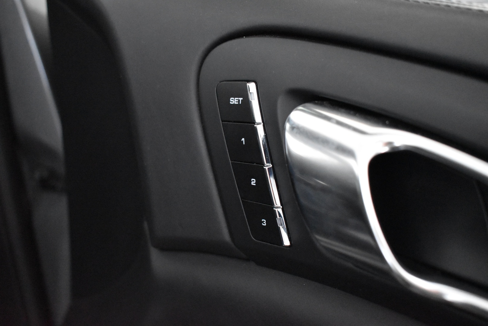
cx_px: 244
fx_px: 570
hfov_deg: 46.4
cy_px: 163
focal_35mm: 42
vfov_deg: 31.9
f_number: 4.2
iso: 8000
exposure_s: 1/50
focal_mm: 28
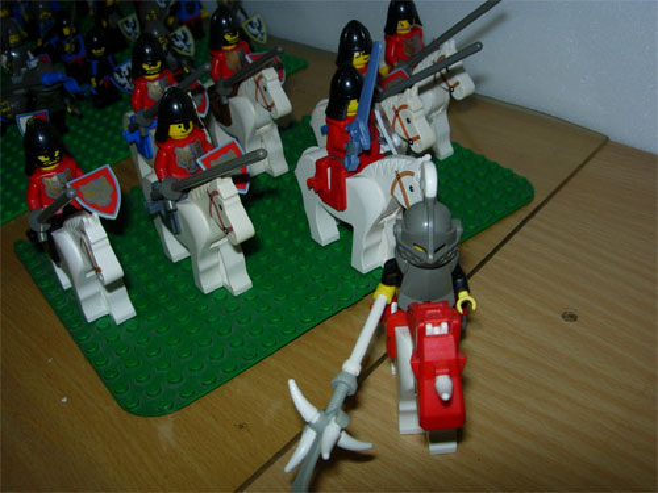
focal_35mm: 38
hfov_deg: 49.0
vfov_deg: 37.7
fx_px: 722
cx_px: 329
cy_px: 246
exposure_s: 1/64
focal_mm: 7.8
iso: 79
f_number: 4.8
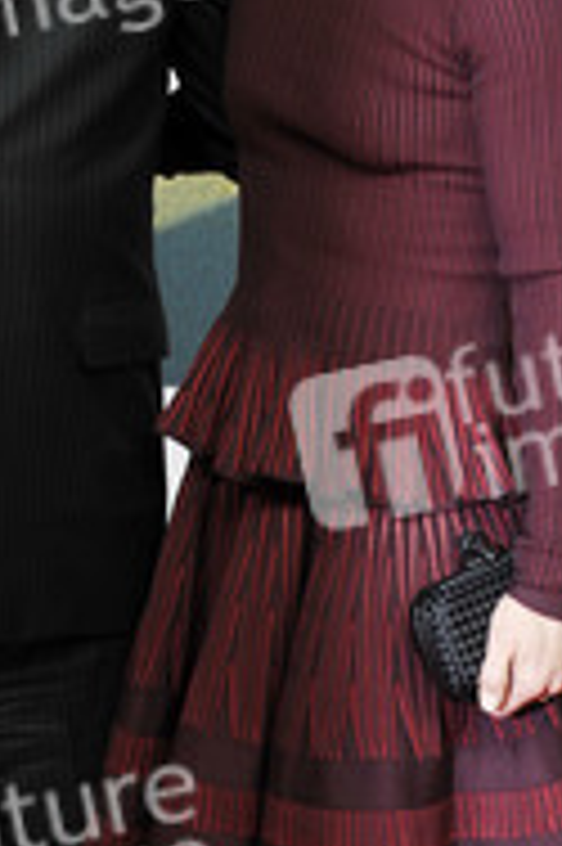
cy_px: 198
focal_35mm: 166
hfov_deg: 8.2
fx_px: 3894
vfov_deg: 12.3
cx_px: 115
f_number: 5.6
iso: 800
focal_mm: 78
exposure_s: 1/125
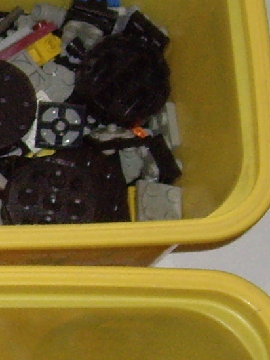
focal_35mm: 226
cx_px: -364
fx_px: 2349
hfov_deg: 6.3
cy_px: 260
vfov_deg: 8.7
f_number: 2.8
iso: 200
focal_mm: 7.9
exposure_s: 1/40
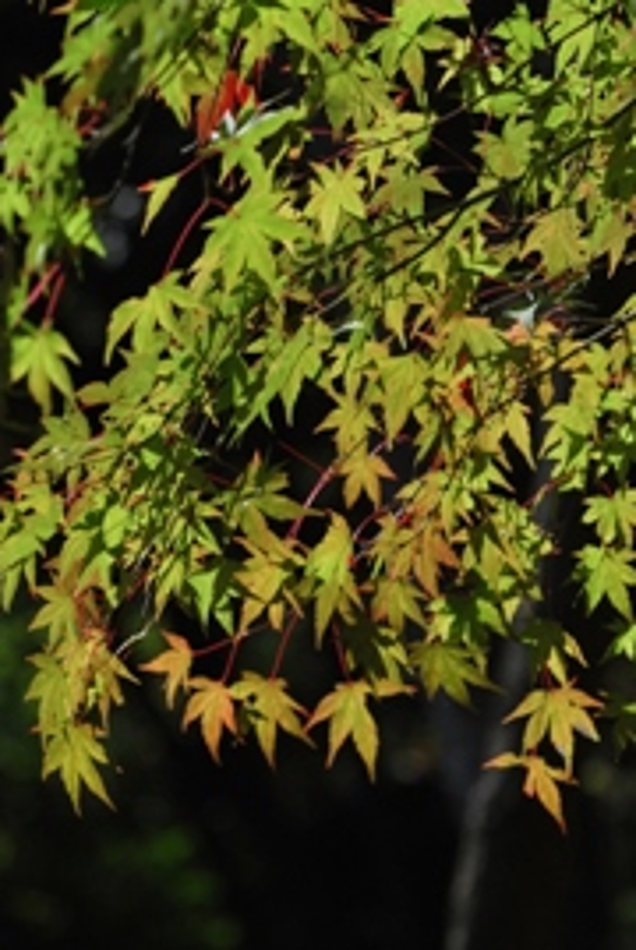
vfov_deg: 7.9
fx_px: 6920
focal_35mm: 262
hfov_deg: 5.3
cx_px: 339
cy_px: 297
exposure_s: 1/1600
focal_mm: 105
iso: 200
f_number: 5.6
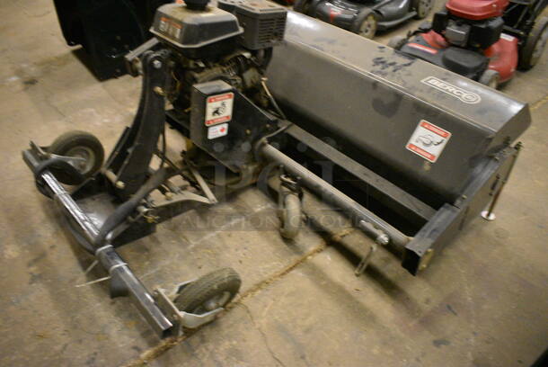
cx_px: 274
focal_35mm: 27
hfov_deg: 67.3
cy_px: 184
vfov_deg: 48.0
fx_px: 411
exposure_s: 1/125
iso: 7200
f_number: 3.5
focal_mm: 18
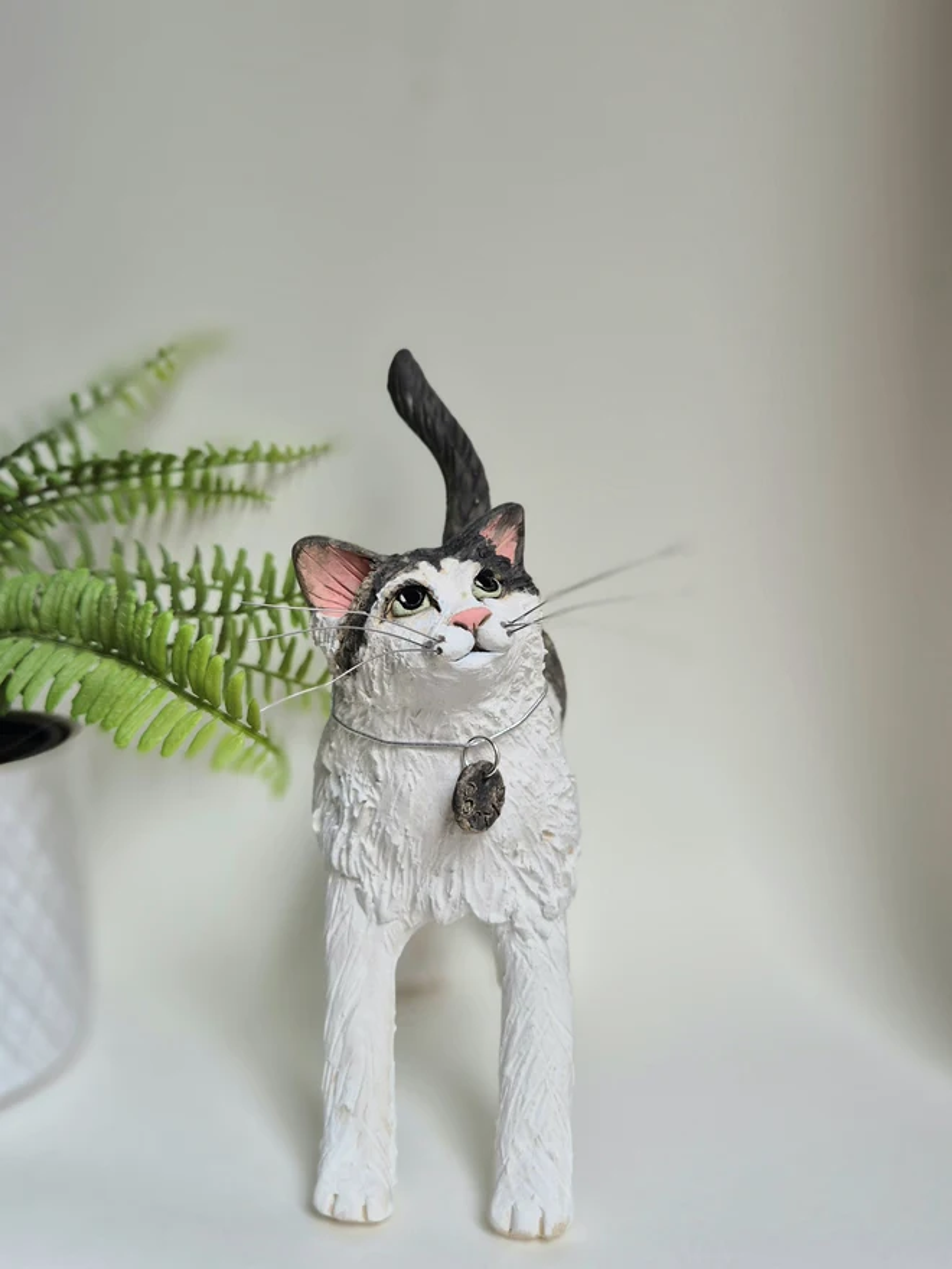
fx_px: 843
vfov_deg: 73.9
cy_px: 634
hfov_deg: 58.9
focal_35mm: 23
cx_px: 476
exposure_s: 1/111
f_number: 1.8
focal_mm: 5.4
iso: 25
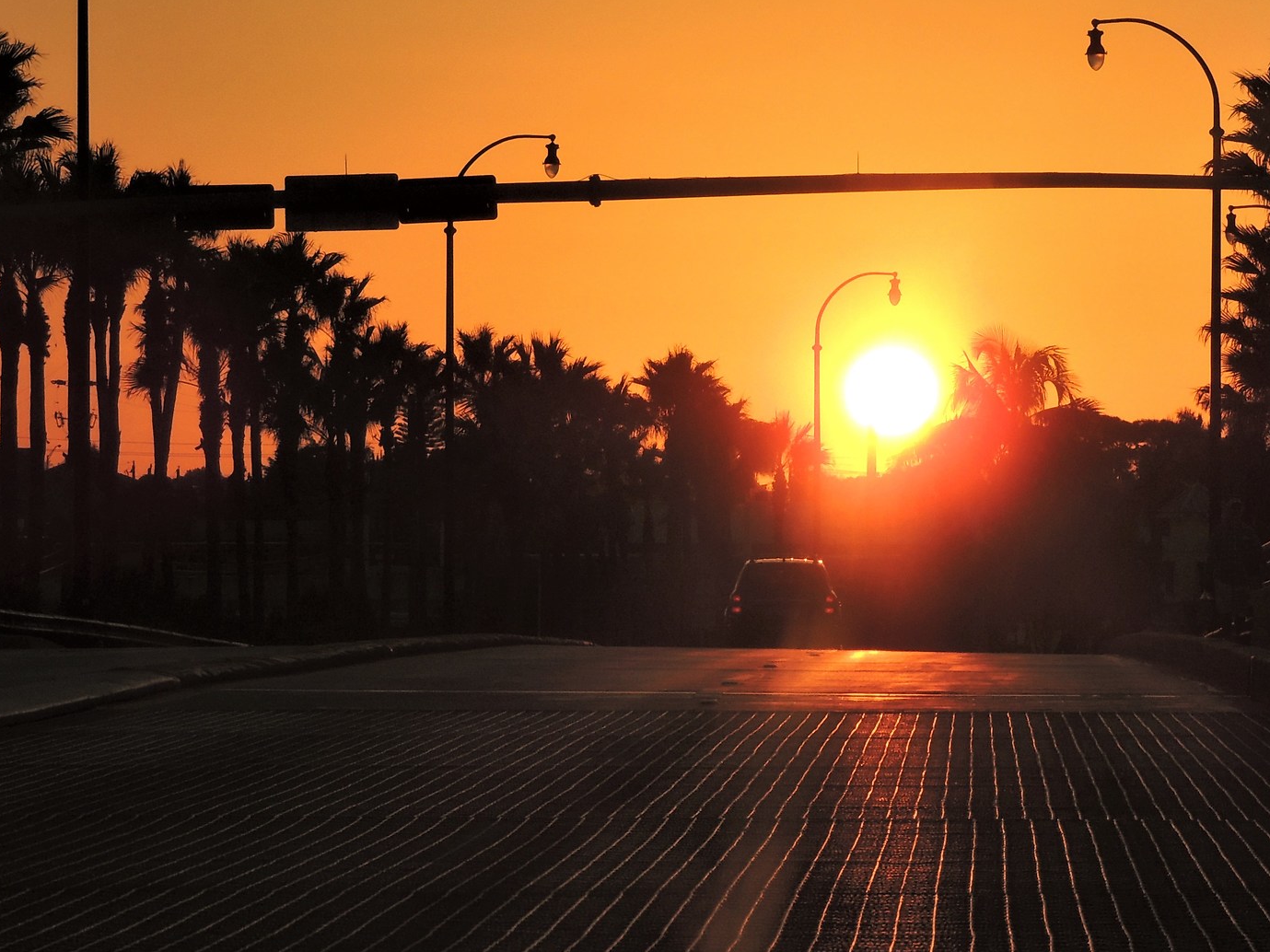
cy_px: 368
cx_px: 816
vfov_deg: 6.3
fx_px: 8621
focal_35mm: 235
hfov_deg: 8.4
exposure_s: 1/800
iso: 100
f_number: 4.3
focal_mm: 24
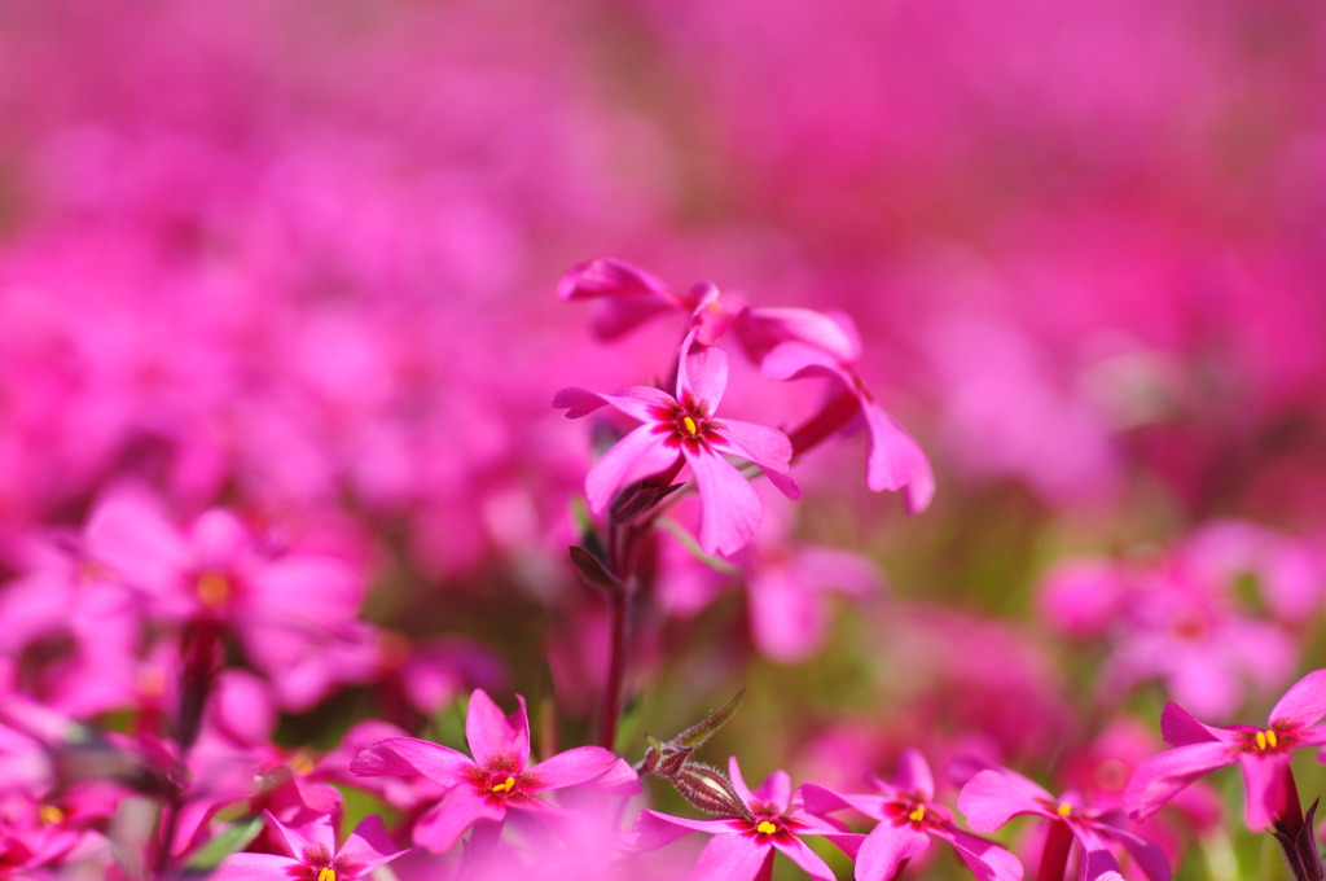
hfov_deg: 15.2
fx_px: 4966
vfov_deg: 10.1
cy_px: 440
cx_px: 663
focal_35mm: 135
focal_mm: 90
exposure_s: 1/2000
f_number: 5
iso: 200
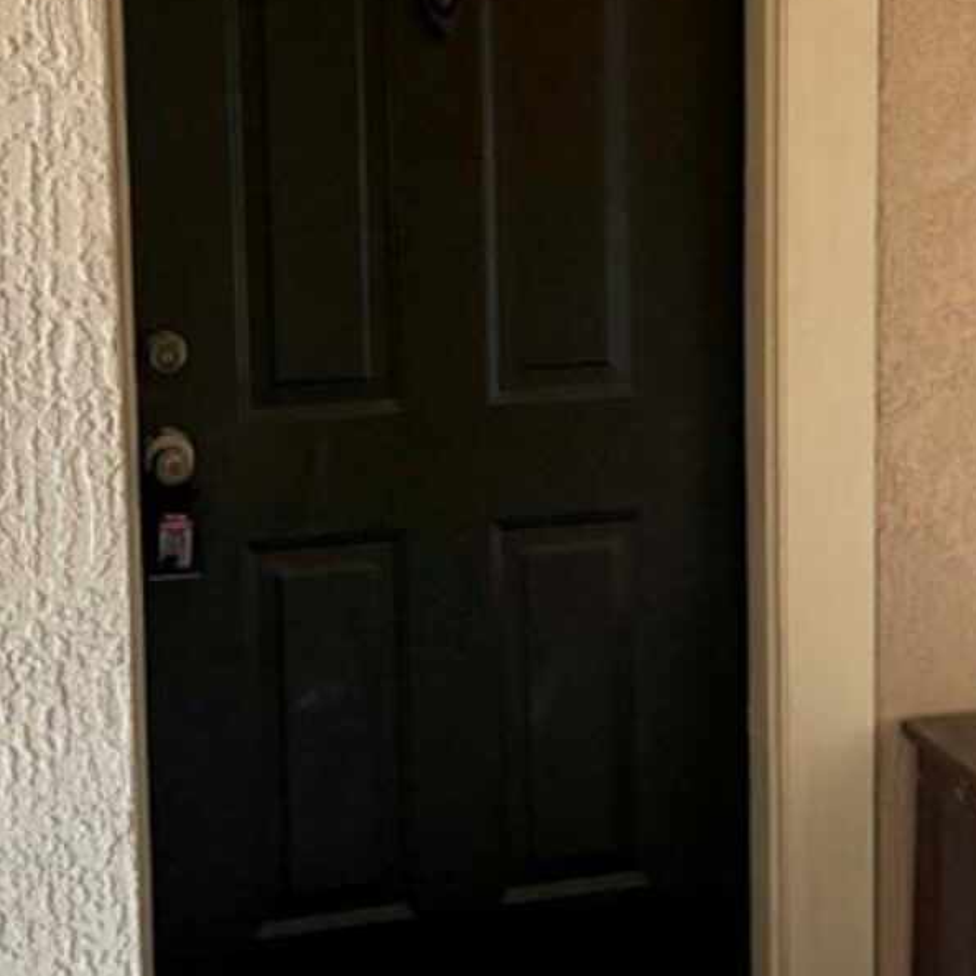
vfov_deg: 27.9
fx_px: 1946
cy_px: 273
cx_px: 341
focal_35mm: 61
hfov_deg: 28.0
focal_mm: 6.76
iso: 800
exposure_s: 1/60
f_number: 1.78
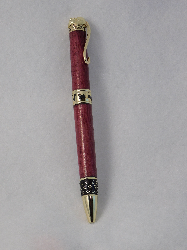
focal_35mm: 134
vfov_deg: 14.7
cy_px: 125
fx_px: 965
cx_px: 94
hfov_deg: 11.1
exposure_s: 1/25
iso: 200
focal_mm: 23.7
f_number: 5
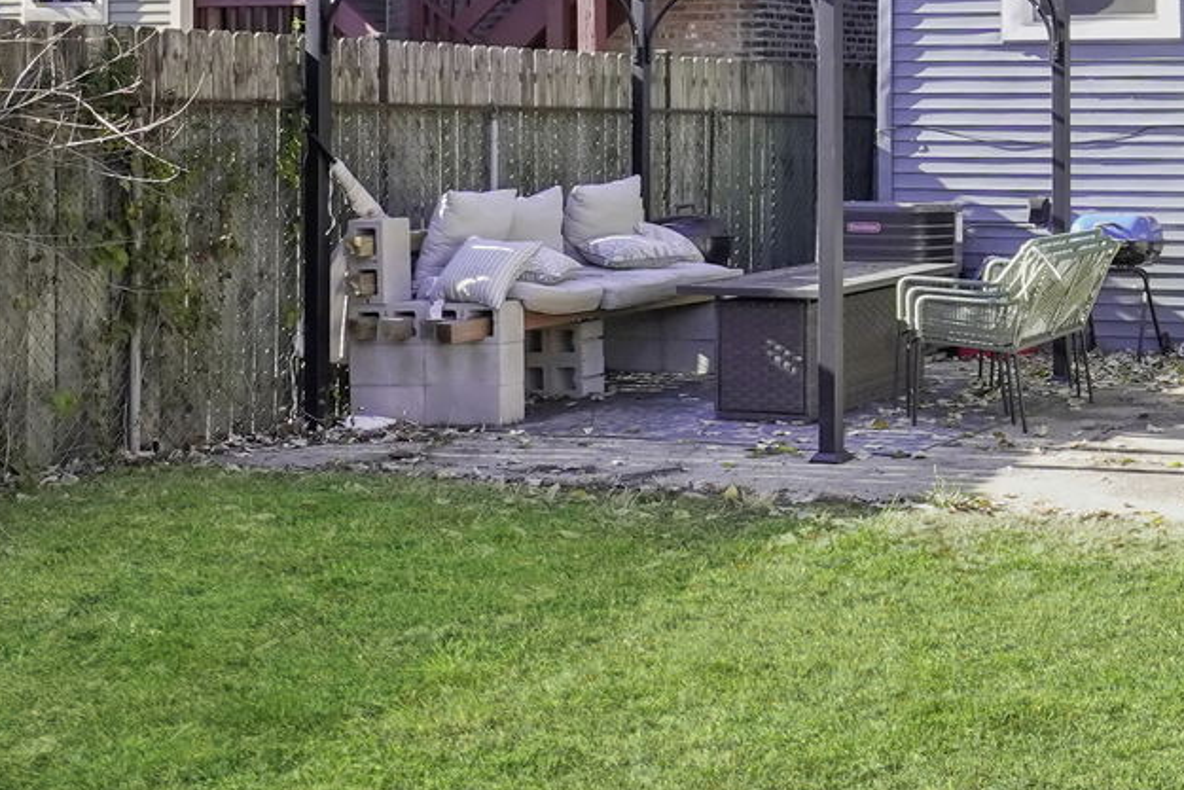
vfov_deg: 23.6
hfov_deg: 31.8
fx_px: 1875
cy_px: 242
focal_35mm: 57
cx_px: 1241
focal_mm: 15
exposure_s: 1/160
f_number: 9
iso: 320
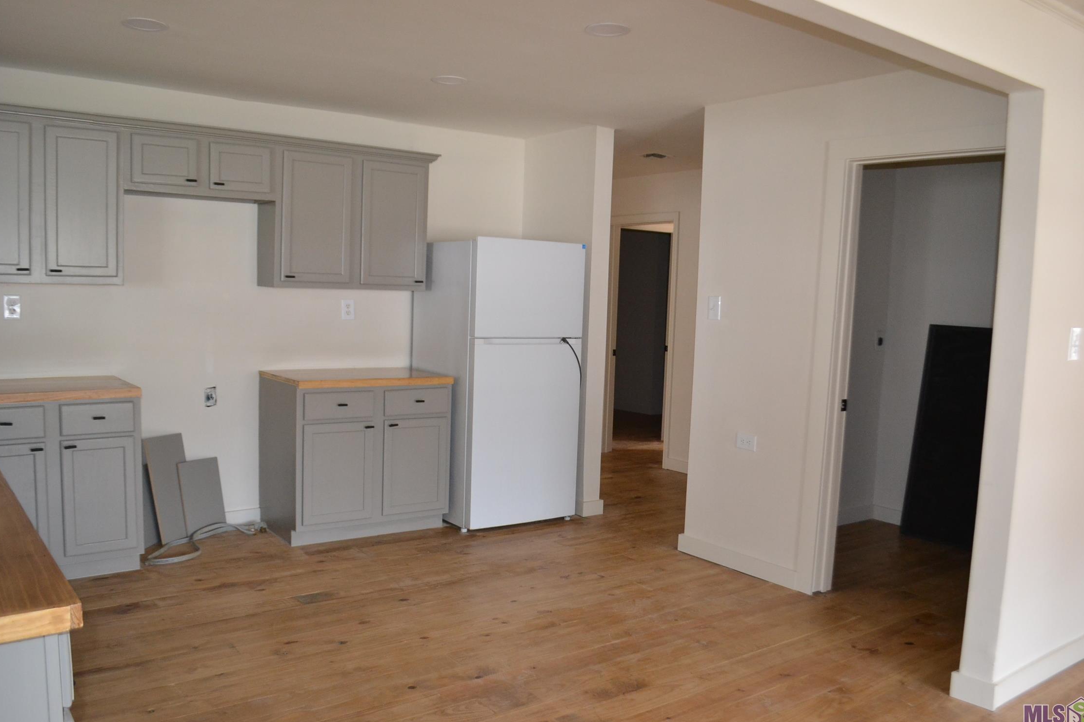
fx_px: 843
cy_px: 359
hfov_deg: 65.5
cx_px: 534
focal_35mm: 28
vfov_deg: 46.4
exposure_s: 1/60
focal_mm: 18
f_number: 3.5
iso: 1250
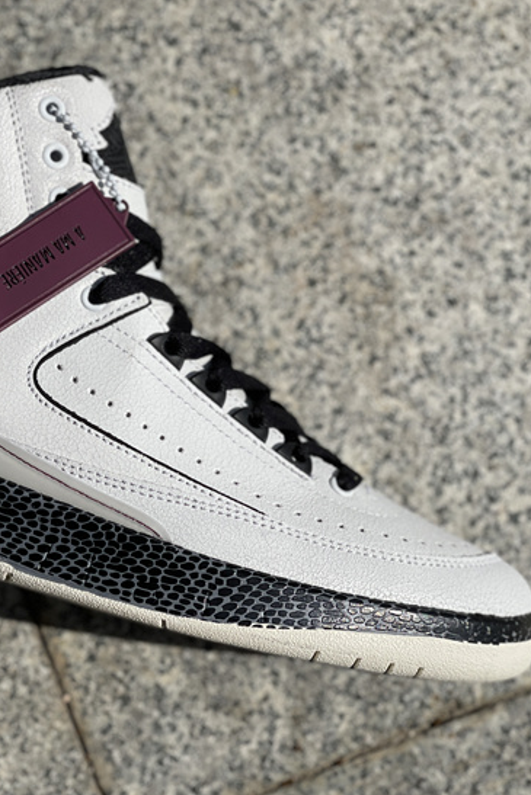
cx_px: 122
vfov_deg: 22.6
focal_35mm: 90
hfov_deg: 15.1
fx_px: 1990
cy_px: 398
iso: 32
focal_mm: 7.5
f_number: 2.2
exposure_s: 1/4219
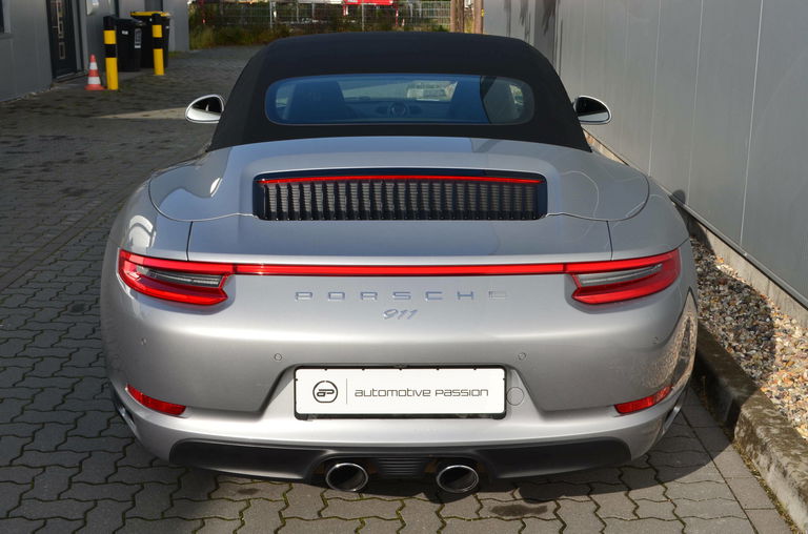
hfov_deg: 41.2
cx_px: 404
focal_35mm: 48
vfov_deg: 27.9
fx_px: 1075
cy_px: 267
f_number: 11
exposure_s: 1/125
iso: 160
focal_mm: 32
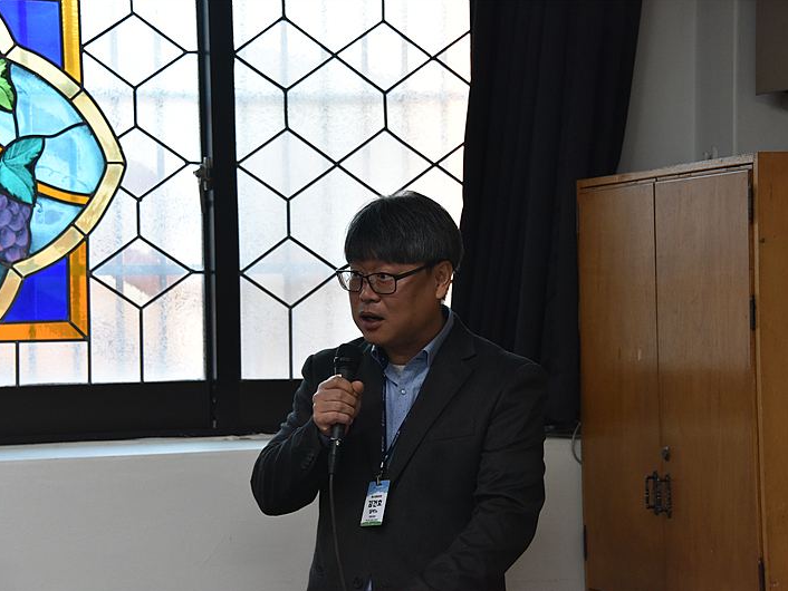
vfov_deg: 12.2
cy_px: 296
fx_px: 2778
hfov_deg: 16.1
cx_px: 398
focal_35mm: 122
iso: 2000
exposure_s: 1/125
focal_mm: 112
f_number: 6.3
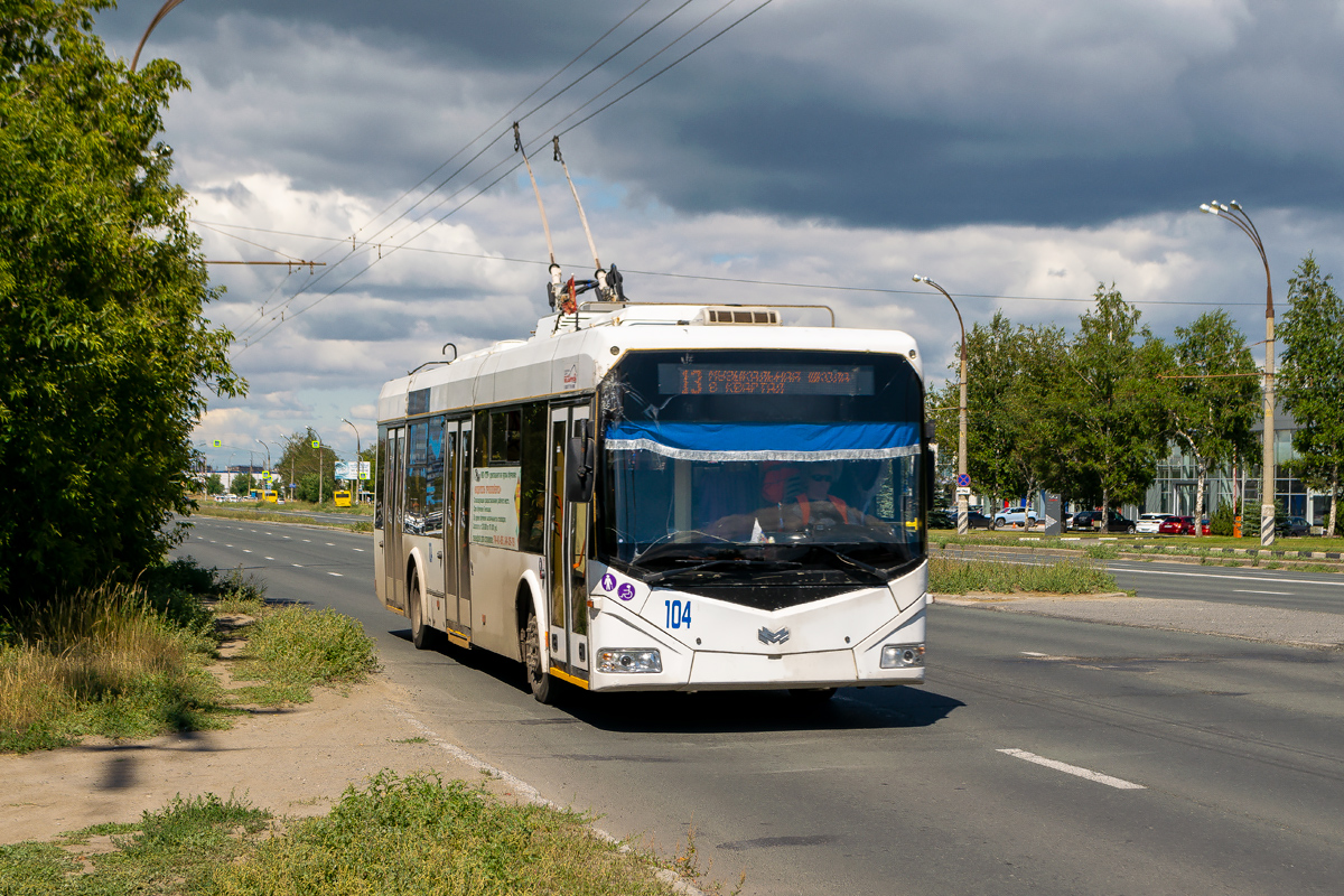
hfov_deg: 36.9
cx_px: 672
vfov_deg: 25.1
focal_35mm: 54
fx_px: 2016
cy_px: 448
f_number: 9
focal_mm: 36
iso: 100
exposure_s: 1/320
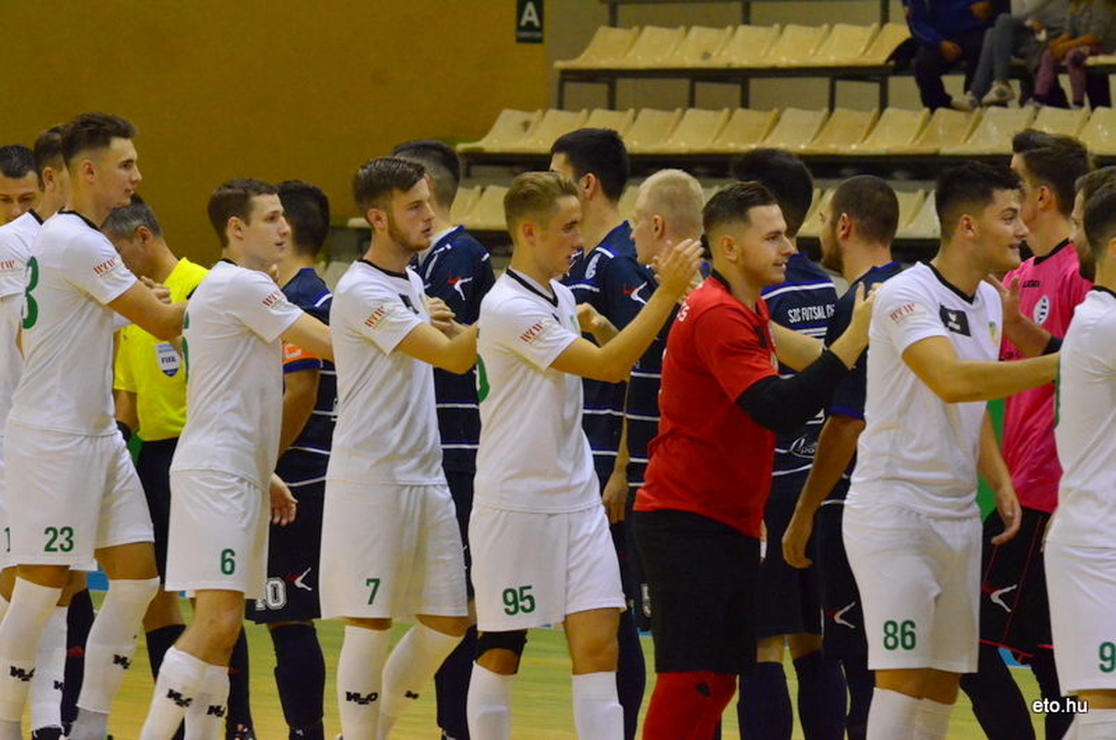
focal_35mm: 270
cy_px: 370
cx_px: 558
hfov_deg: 7.6
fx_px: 8353
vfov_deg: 5.1
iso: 5000
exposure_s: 1/200
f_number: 9
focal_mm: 180
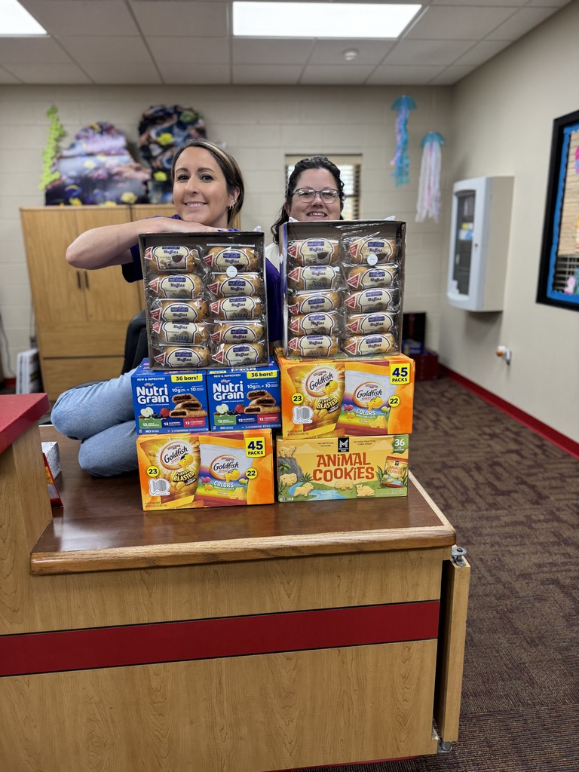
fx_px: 535
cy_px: 386
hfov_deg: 56.8
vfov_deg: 71.6
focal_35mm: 24
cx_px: 290
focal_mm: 6.76
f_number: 1.78
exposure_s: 1/120
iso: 160
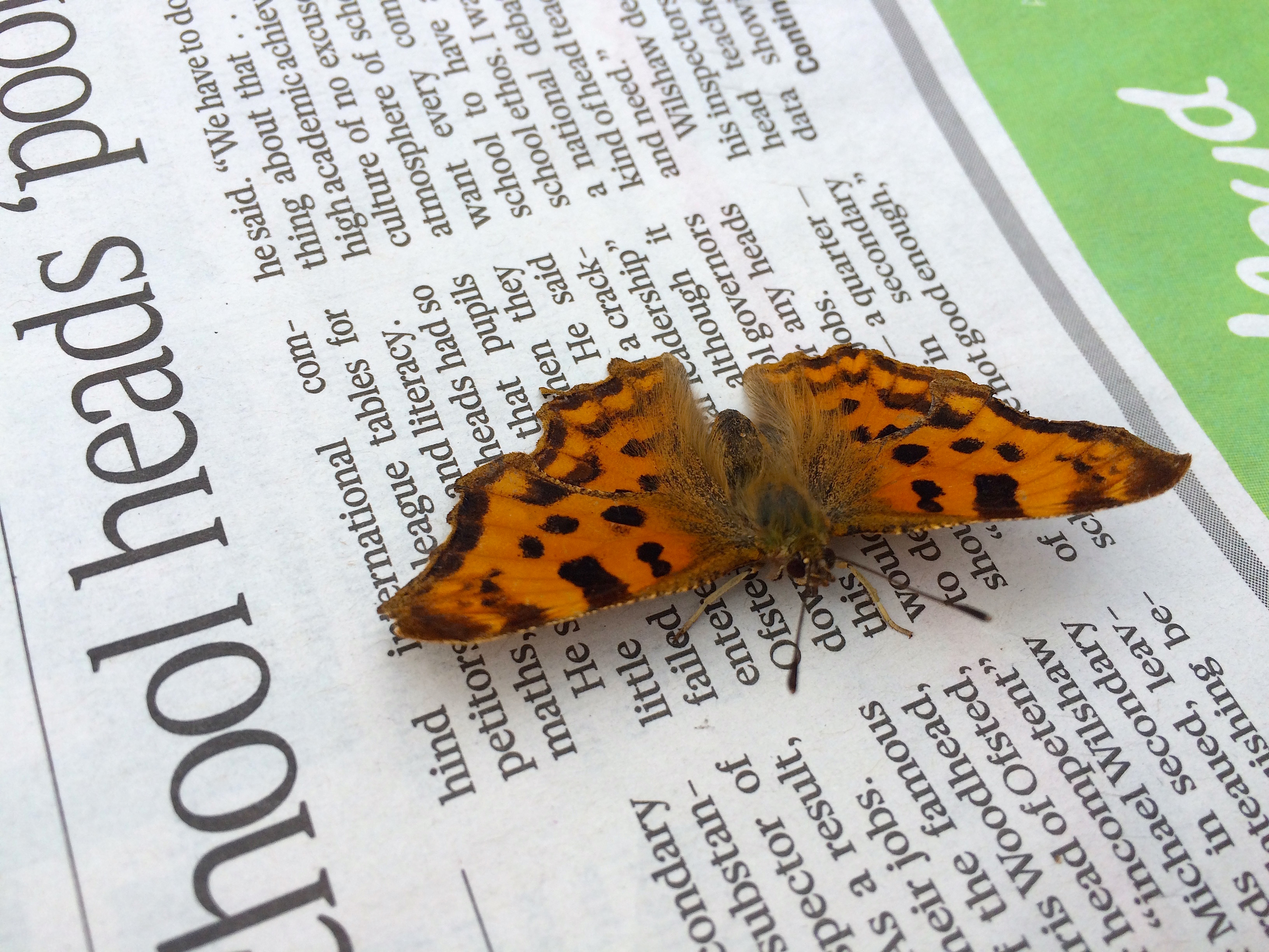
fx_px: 1063
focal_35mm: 29
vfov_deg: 48.2
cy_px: 476
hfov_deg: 61.7
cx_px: 634
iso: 32
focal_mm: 4.15
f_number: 2.2
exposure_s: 1/1414
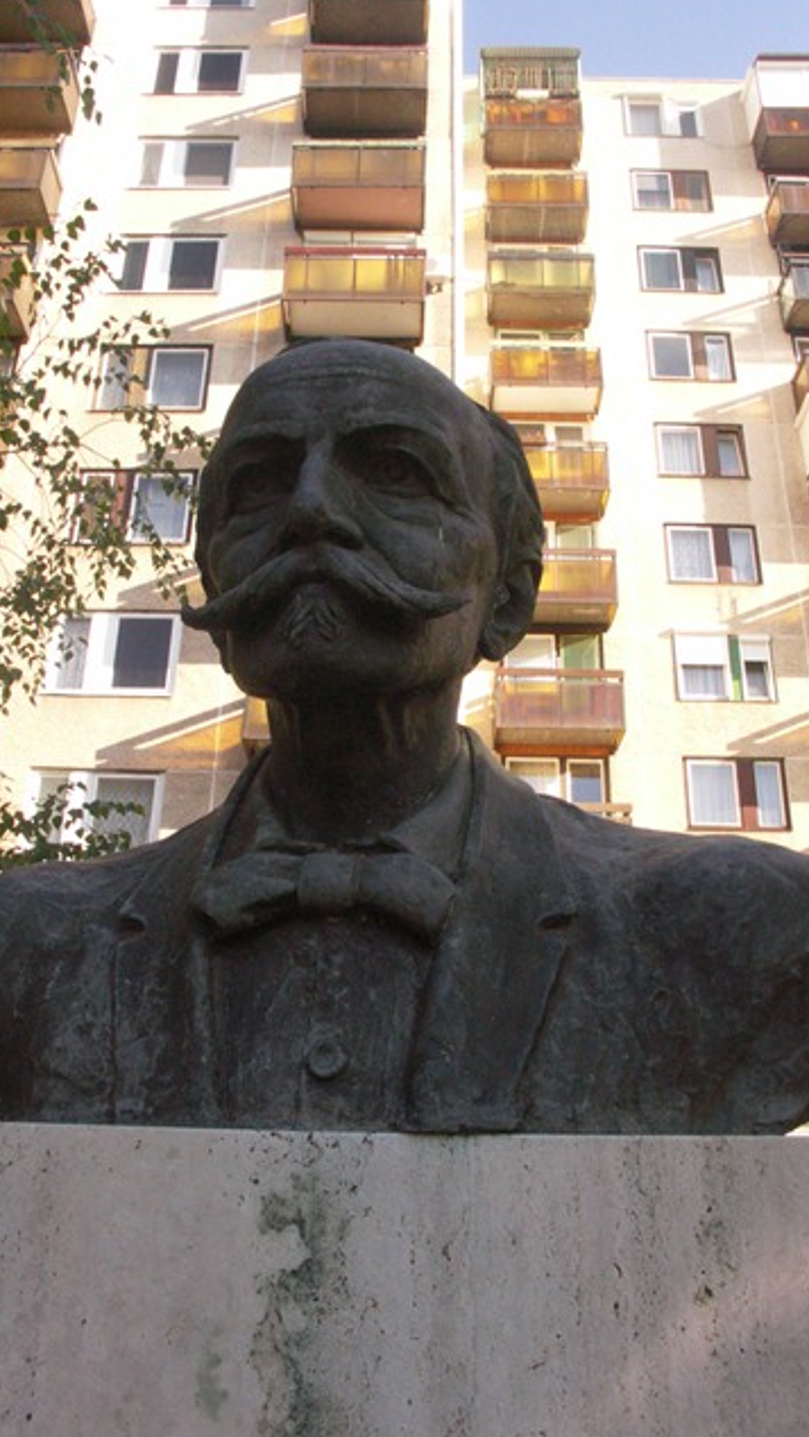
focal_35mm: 33
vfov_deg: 59.5
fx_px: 1257
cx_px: 383
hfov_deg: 35.7
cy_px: 714
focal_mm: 7.9
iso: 400
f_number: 9
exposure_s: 1/200
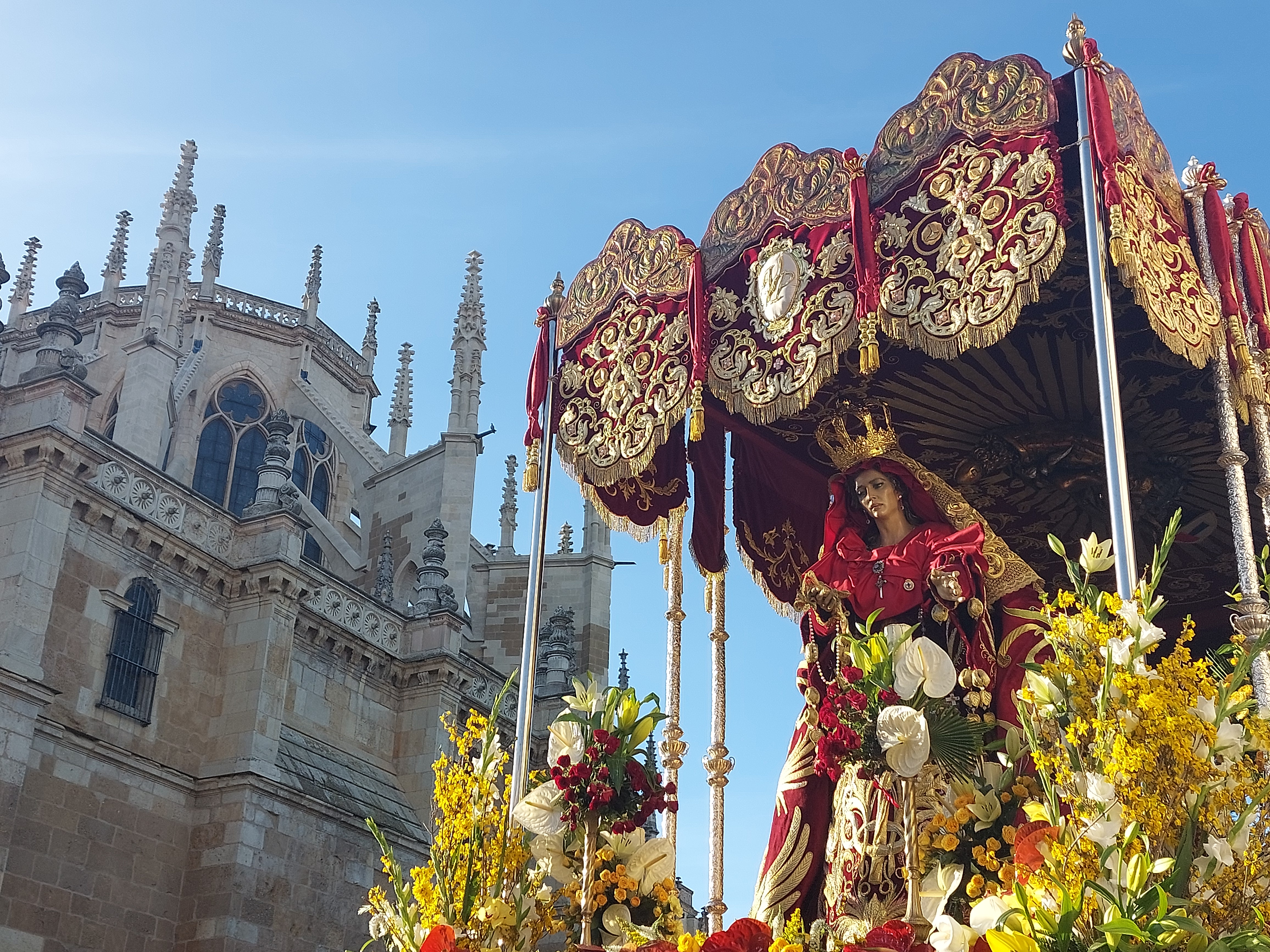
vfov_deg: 54.9
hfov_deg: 69.4
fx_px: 917
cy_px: 476
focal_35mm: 25
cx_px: 635
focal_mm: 5.23
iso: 25
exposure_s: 1/408
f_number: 1.8
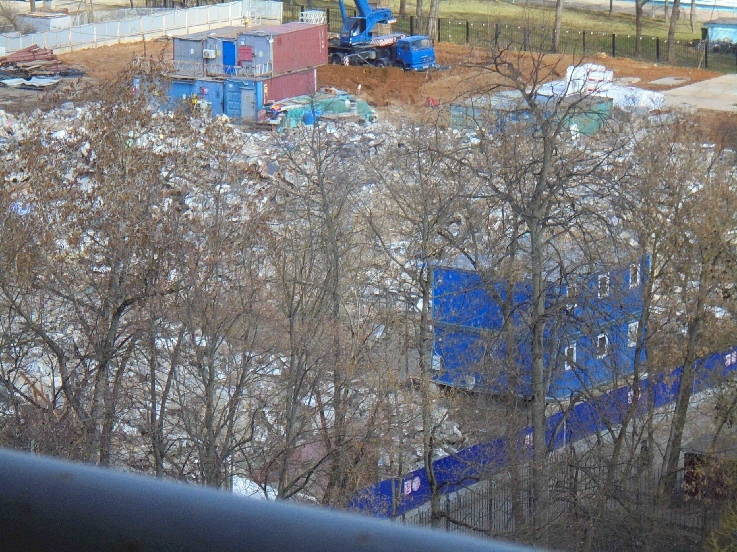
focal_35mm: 156
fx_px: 3321
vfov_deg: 9.5
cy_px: 276
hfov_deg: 12.7
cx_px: 368
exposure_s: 1/400
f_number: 6.5
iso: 400
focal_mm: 27.6
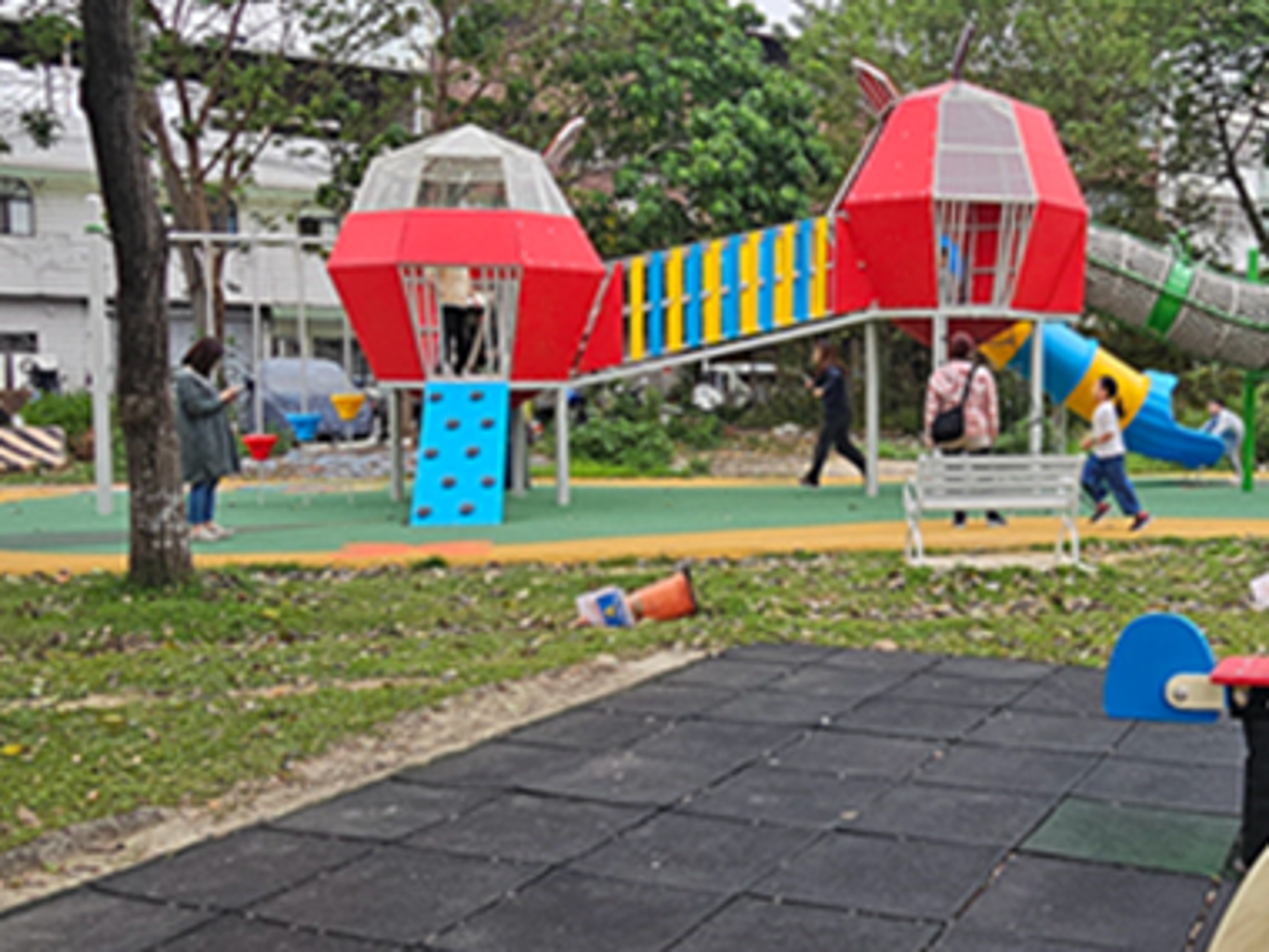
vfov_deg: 40.7
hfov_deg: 51.0
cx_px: 908
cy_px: 494
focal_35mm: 35
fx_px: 1283
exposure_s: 1/120
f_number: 2.2
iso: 64
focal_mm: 2.2
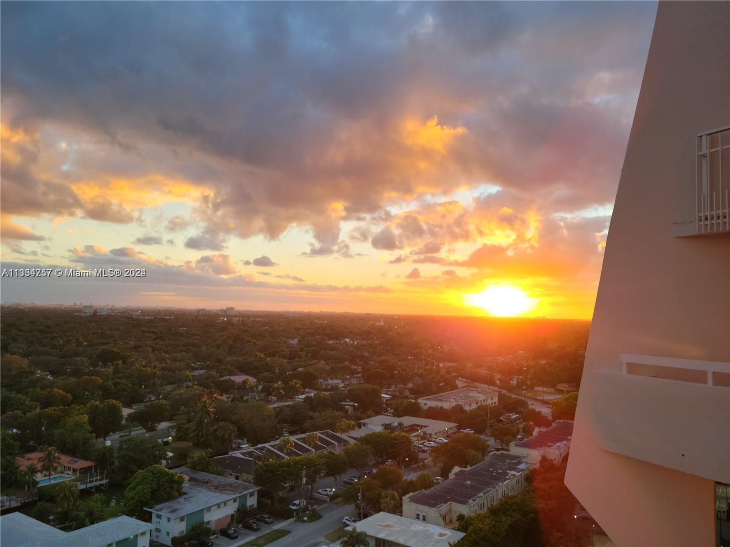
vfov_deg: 49.7
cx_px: 365
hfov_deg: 63.4
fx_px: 590
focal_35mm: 28
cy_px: 274
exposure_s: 1/120
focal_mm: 5.9
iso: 25
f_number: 2
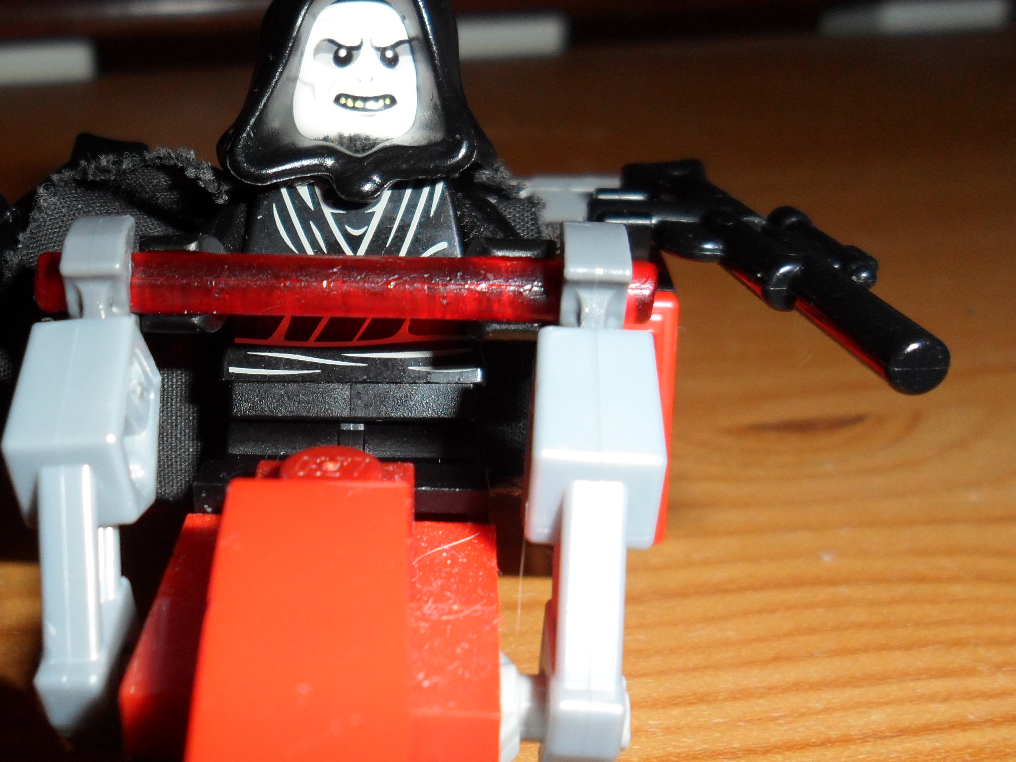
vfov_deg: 31.5
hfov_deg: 40.0
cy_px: 373
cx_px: 244
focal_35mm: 46
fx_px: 1350
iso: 100
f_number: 8.9
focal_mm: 4.9
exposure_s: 1/45
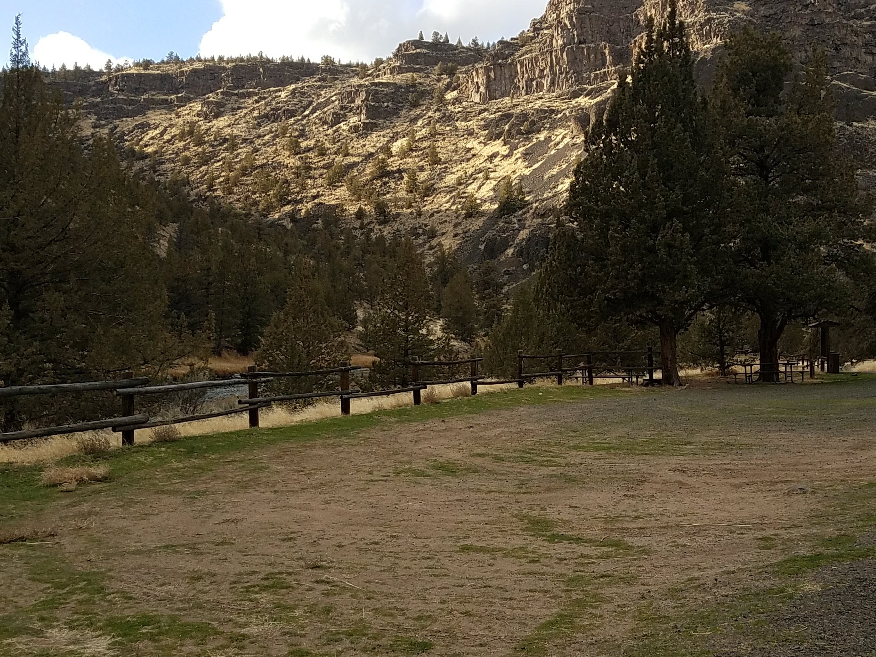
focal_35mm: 39
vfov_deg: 36.8
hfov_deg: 47.5
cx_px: 531
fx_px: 987
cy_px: 313
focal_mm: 4.2
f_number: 1.7
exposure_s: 1/832
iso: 40
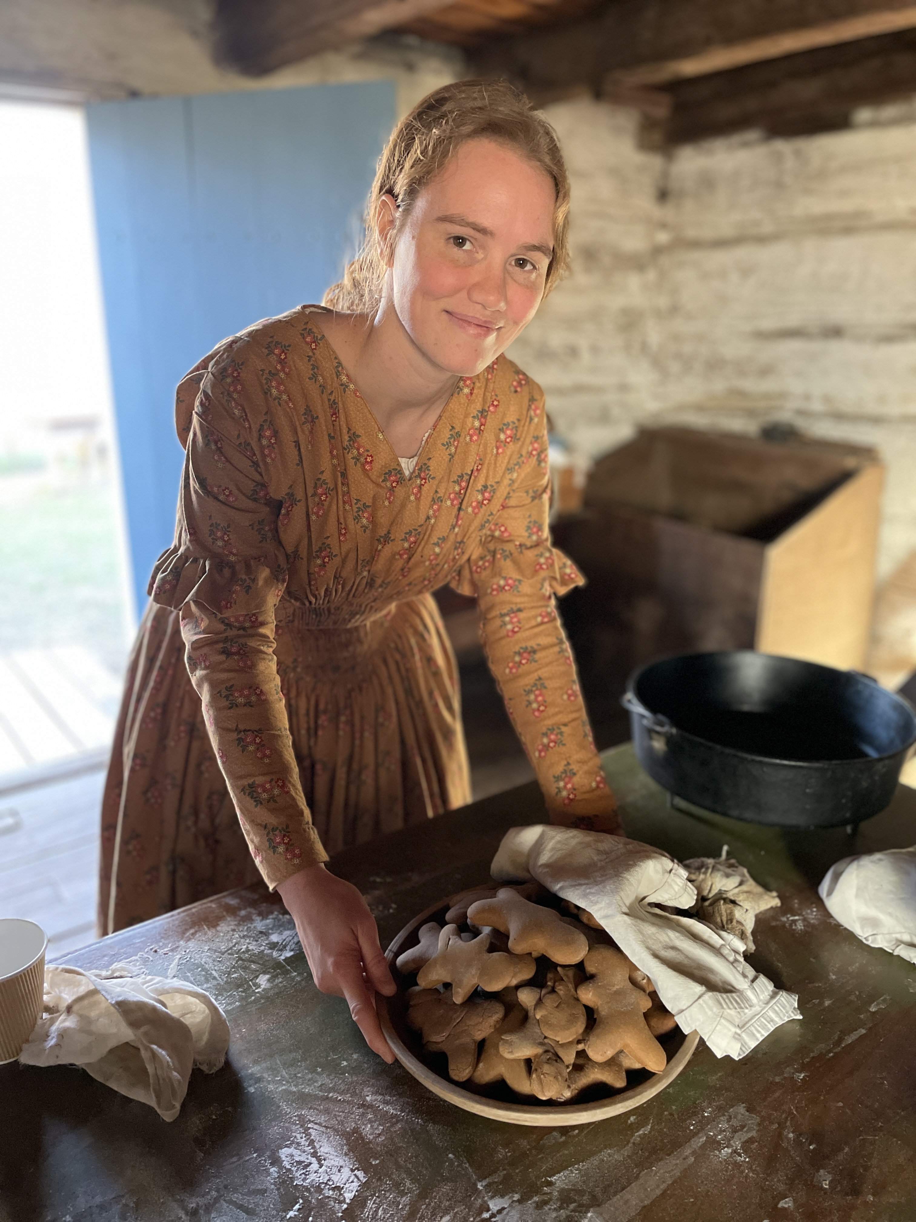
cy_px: 611
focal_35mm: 26
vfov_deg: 67.3
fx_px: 917
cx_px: 458
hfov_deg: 53.1
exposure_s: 1/59
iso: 500
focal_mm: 4.2
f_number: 1.6
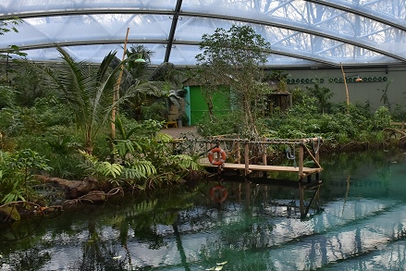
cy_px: 139
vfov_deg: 32.7
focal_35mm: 41
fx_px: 463
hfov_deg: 46.6
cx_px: 274
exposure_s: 1/400
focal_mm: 20
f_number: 8
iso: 500
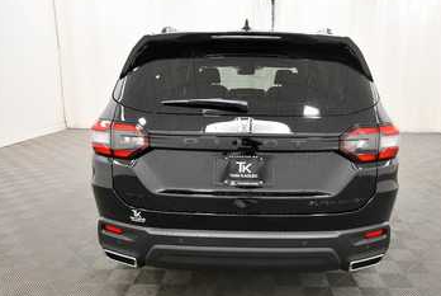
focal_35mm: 31
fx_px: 380
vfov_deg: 42.4
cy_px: 154
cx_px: 247
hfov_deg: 60.0
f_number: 5.3
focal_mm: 18
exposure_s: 1/125
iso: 1600
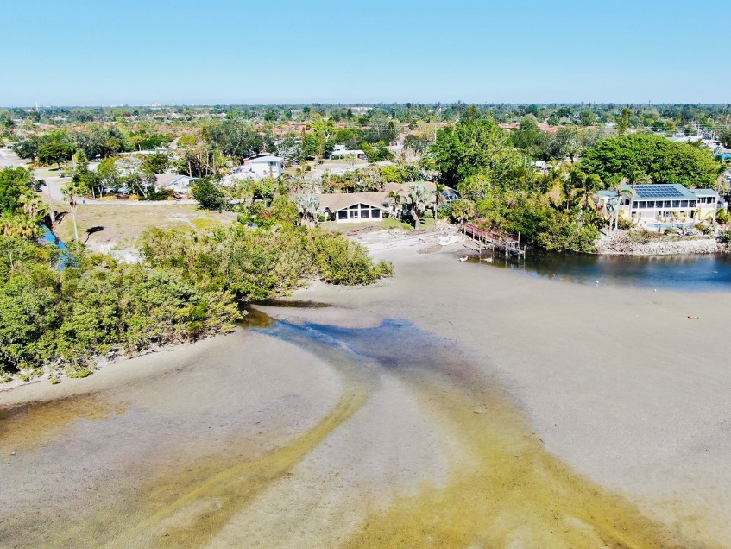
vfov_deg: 48.2
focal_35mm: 29
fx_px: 613
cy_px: 245
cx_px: 420
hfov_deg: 61.3
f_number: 2.8
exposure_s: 1/1250
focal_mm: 4.39
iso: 100
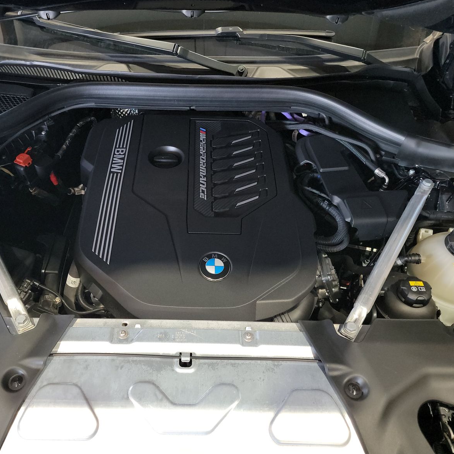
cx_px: 185
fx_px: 430
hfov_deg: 55.3
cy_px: 225
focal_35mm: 29
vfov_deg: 55.6
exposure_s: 1/59
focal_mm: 6.7
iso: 803
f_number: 1.8
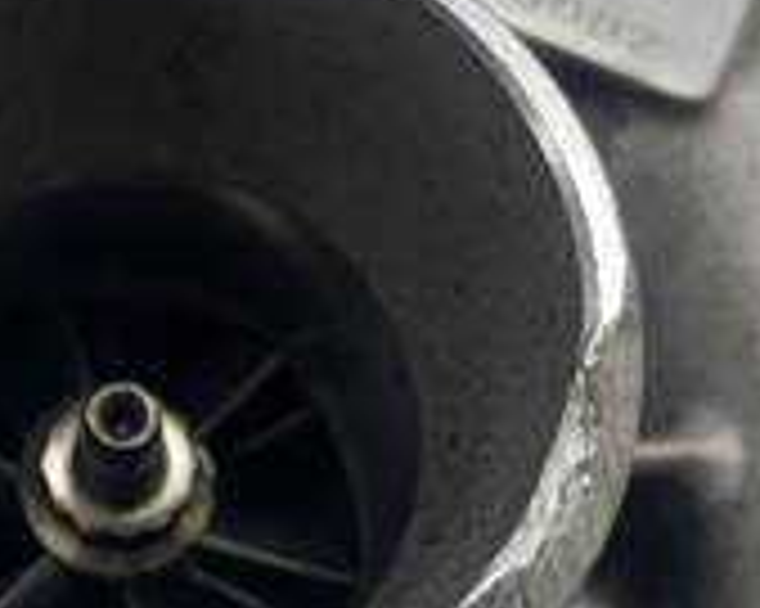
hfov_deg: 25.3
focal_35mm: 72
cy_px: 306
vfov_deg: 21.2
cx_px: 22
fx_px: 1619
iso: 64
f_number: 1.6
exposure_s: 1/100
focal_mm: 4.2
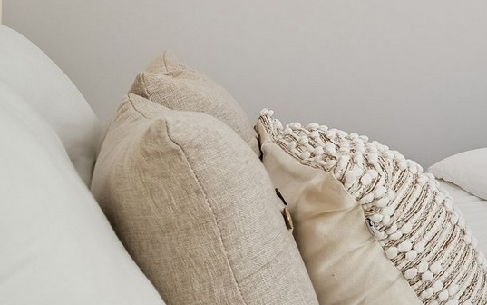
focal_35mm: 82
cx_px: 727
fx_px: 1089
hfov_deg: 21.3
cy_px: 9
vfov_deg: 15.7
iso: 640
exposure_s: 1/200
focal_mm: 24
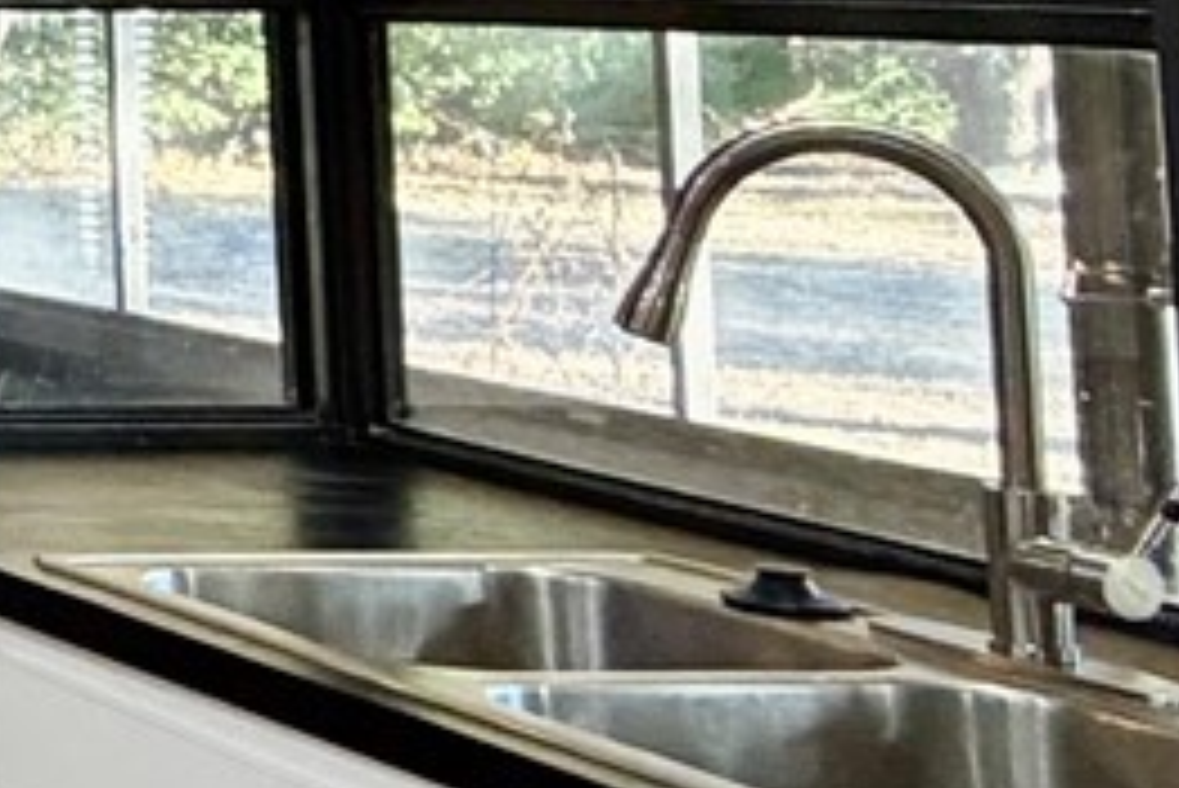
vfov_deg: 14.6
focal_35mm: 89
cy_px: -302
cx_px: -1616
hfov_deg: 14.8
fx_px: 2916
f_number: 2.2
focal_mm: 2.22
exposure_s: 1/120
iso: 250
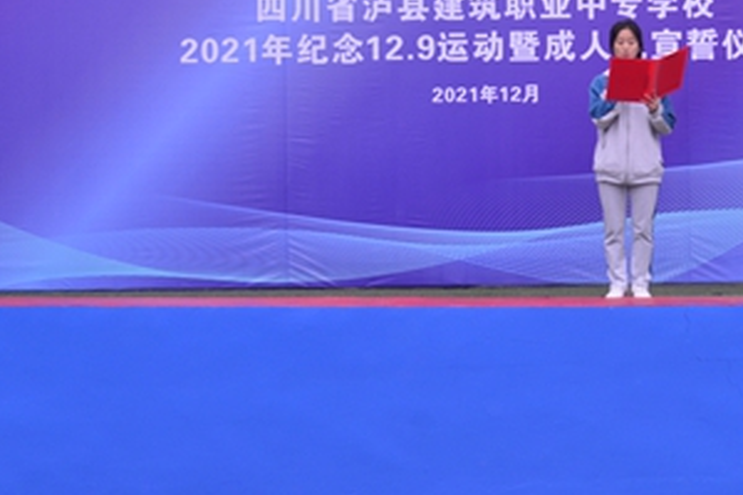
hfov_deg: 30.6
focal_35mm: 64
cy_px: 187
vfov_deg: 21.2
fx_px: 1321
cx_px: 599
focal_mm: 30
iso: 1000
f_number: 4.5
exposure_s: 1/250
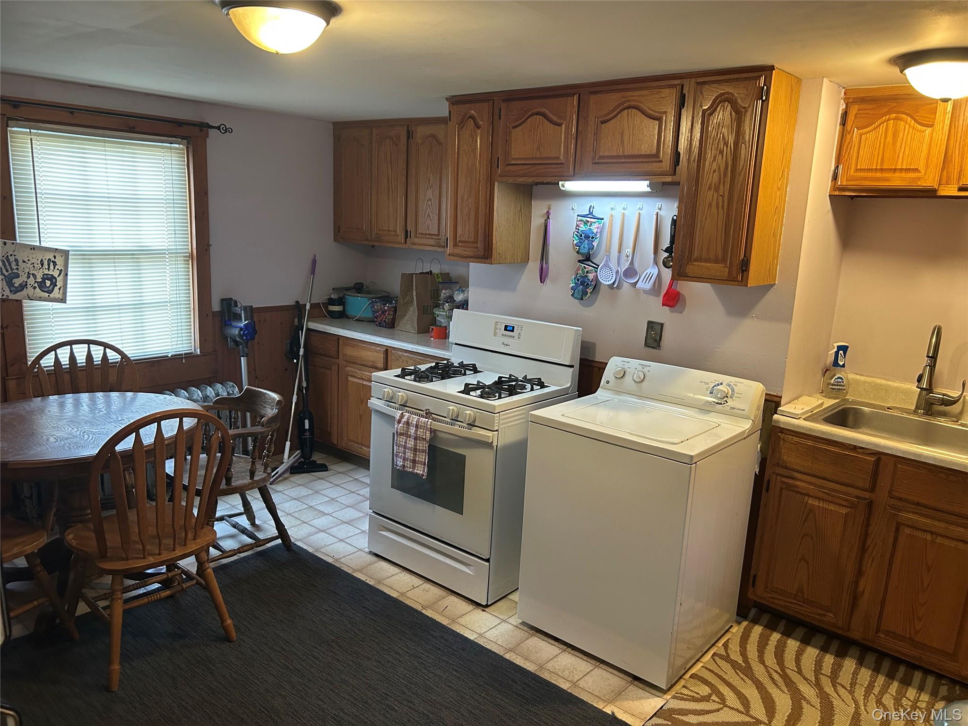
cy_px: 363
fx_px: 727
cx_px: 484
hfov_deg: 67.3
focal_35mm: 26
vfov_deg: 53.1
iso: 250
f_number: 1.5
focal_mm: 5.7
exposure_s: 1/60
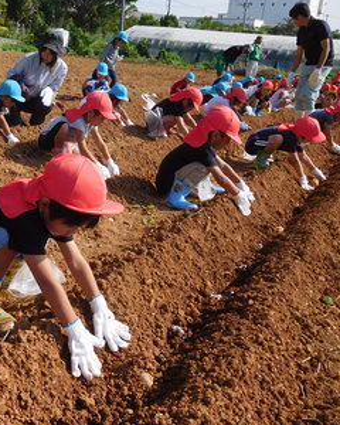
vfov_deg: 46.8
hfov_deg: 36.4
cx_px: 48
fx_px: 491
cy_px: 203
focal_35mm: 39
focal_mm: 4.5
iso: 125
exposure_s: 1/400
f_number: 6.8
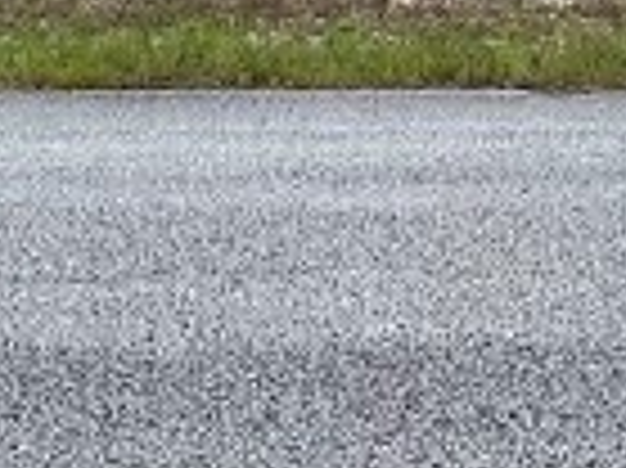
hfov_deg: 20.4
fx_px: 1735
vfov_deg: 13.4
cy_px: -432
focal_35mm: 96
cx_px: 392
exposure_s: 1/727
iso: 32
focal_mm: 1.57
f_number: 1.8
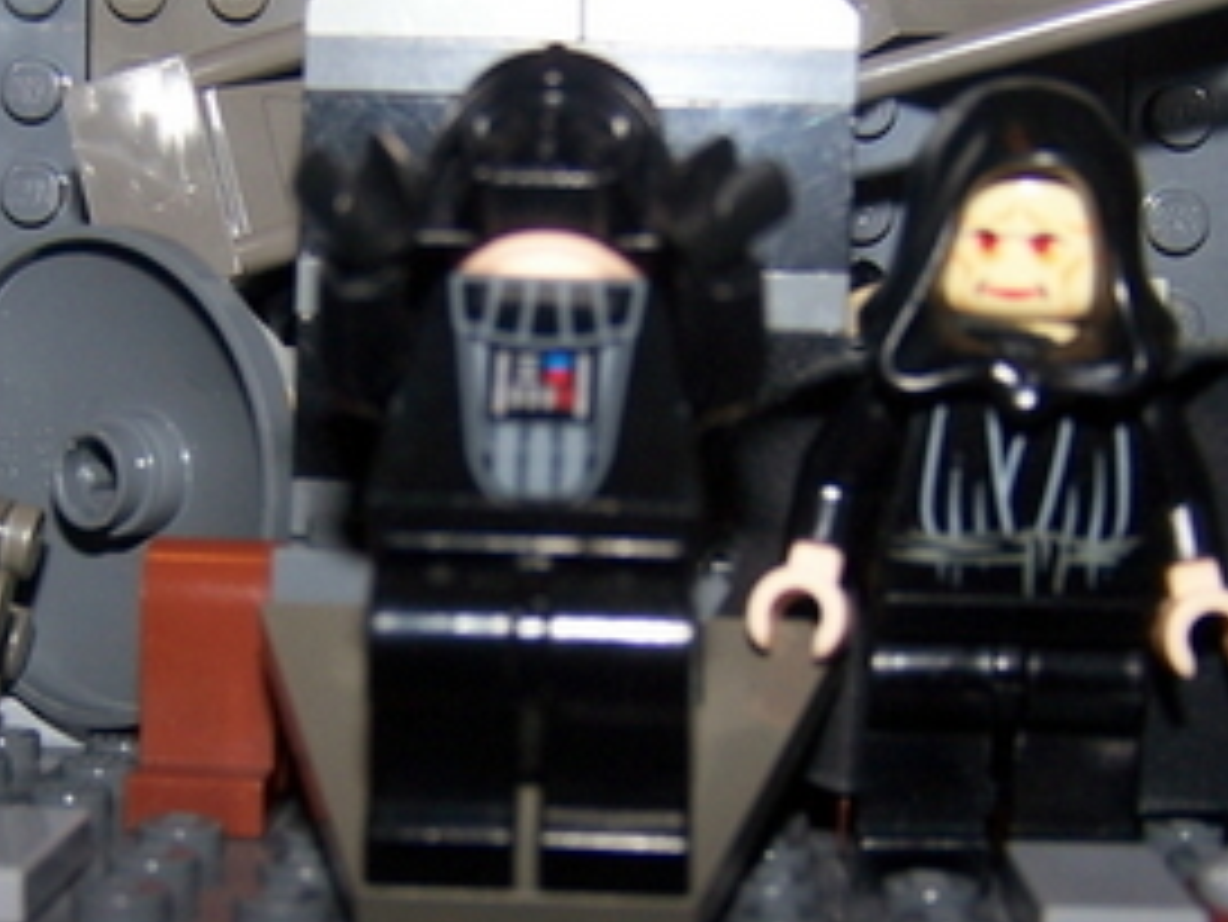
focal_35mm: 76
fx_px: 2697
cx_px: 549
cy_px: 573
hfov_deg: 25.6
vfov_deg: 19.4
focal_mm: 6.3
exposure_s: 1/60
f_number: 2.8
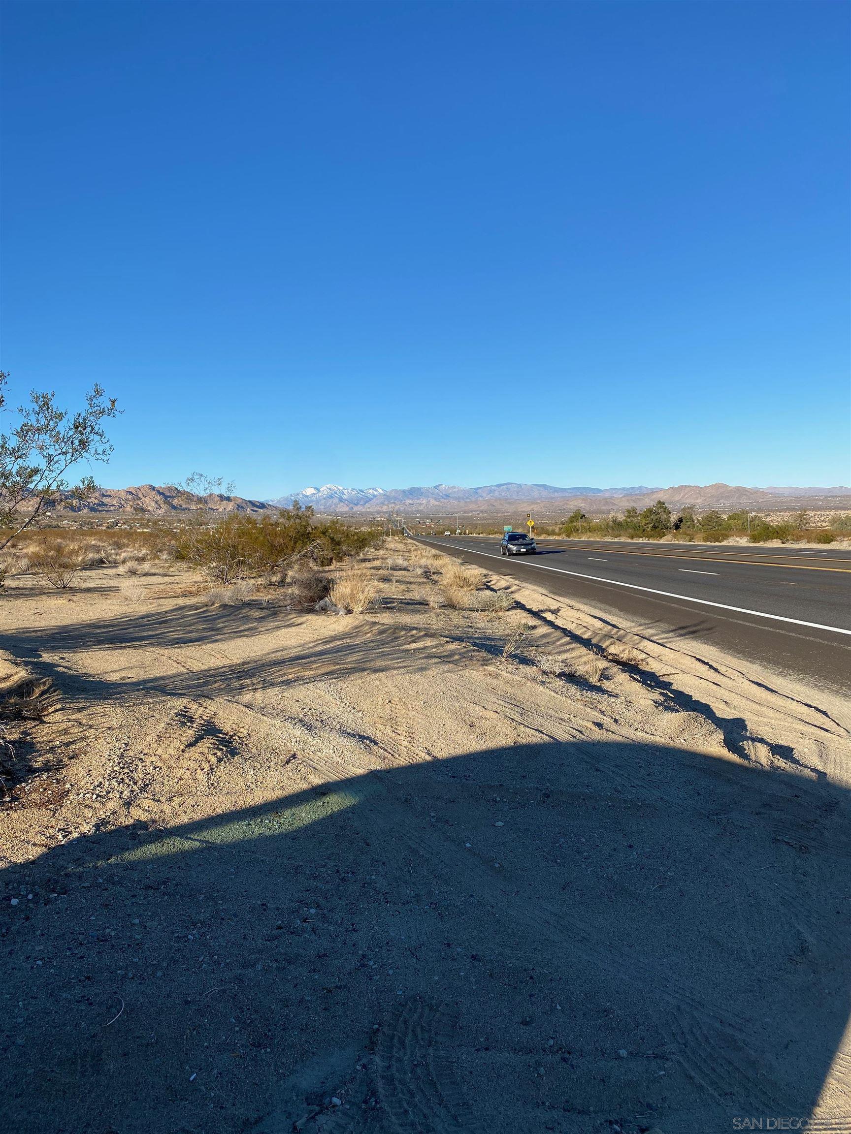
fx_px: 852
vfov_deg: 67.3
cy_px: 567
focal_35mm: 26
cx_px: 426
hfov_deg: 53.1
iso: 32
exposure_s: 1/2817
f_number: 1.8
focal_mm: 4.25
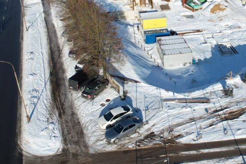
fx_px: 273
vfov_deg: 32.5
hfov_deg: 47.0
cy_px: 32
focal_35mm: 40
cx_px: 179
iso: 100
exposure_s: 1/2000
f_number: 2.8
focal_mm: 8.38
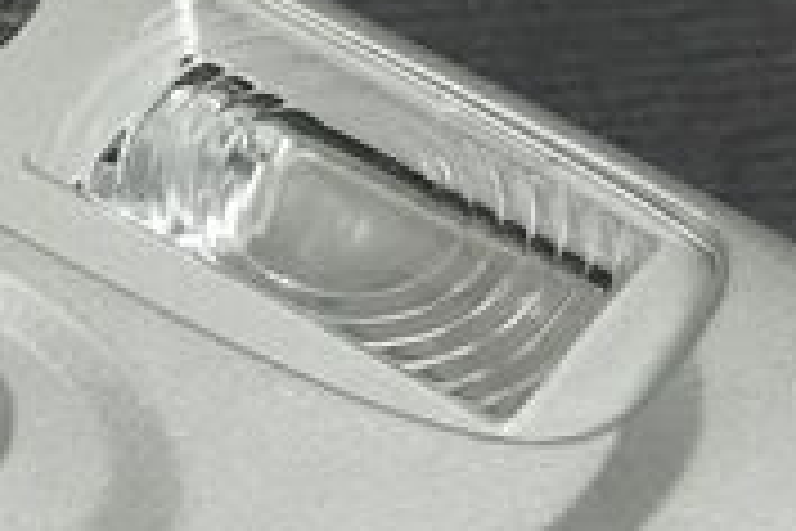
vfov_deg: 7.0
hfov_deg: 10.4
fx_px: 4333
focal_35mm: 196
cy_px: 544
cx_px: 38
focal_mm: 36
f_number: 9
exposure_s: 1/160
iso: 5000
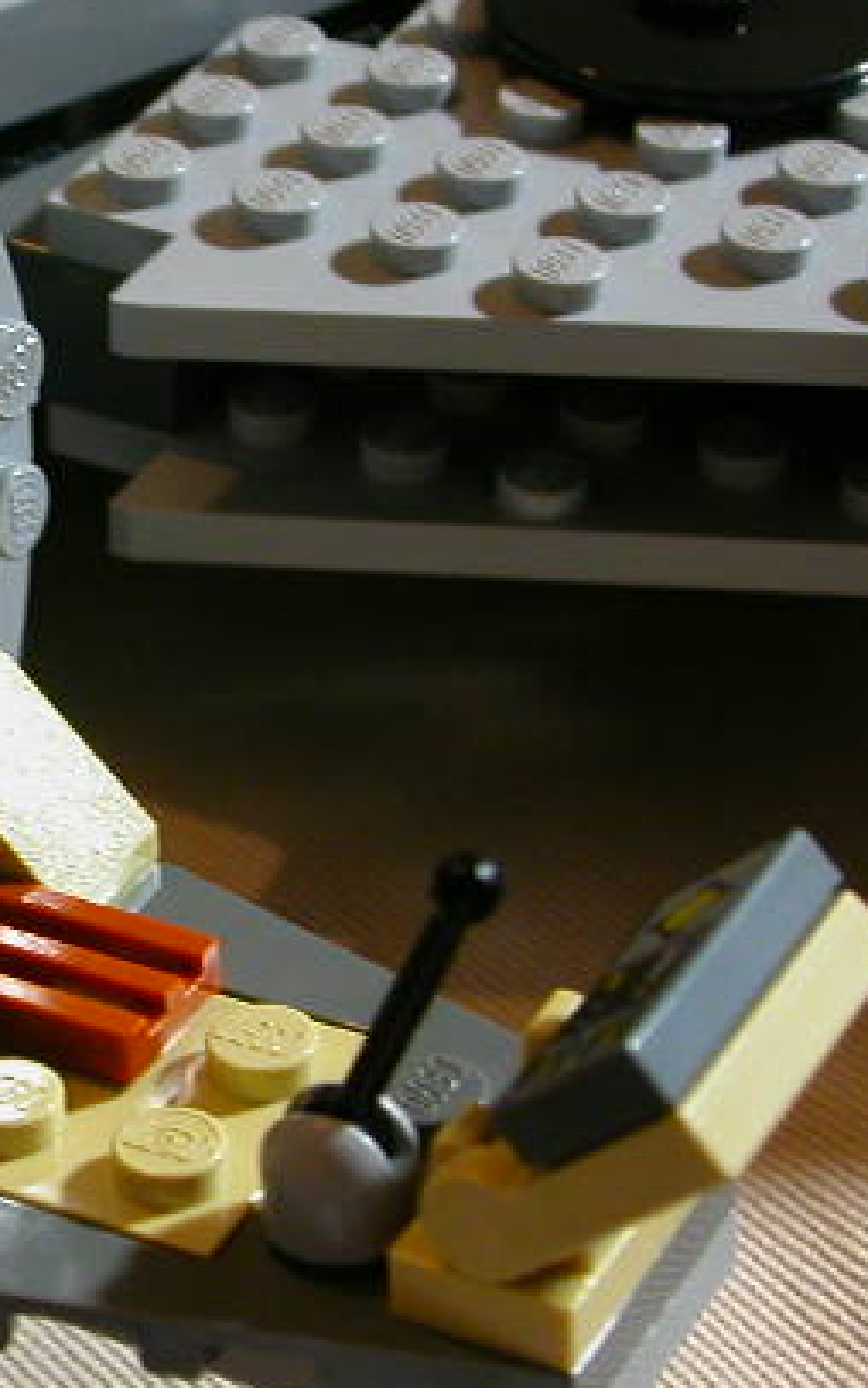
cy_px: 694
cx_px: -123
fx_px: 4047
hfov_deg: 12.0
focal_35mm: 107
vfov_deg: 19.5
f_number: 3.5
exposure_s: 1/4.8
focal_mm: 9.7
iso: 169
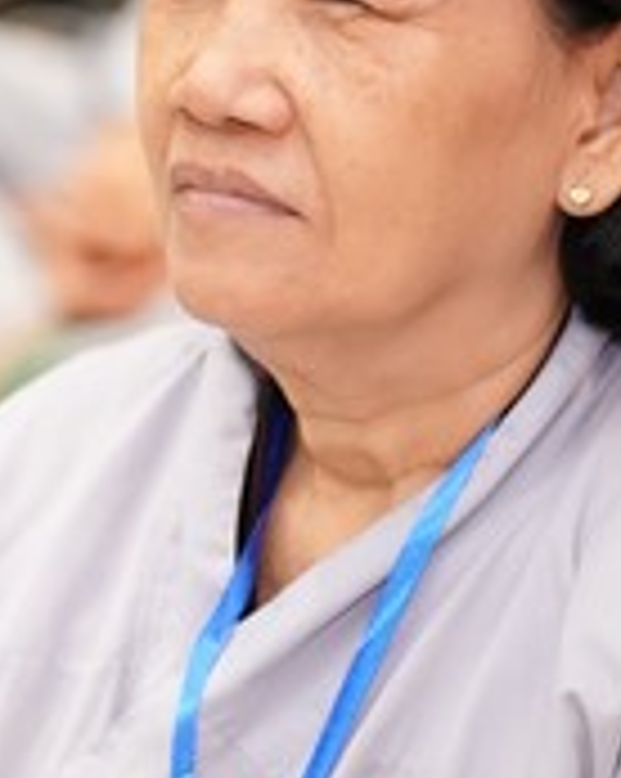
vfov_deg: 5.1
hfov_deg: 4.1
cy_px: 250
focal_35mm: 378
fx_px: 8700
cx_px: 50
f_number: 2.8
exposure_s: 1/250
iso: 4000
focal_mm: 107
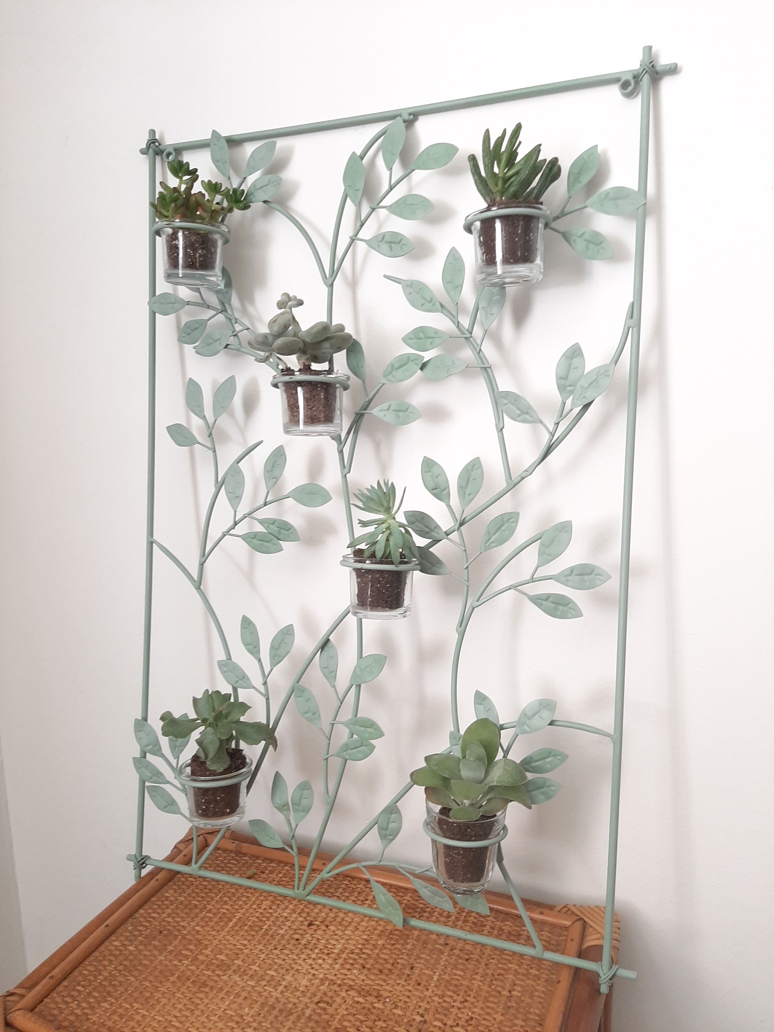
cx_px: 387
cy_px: 516
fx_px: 775
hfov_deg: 53.1
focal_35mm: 26
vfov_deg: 67.3
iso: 100
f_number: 1.7
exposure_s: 1/50
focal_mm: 3.93
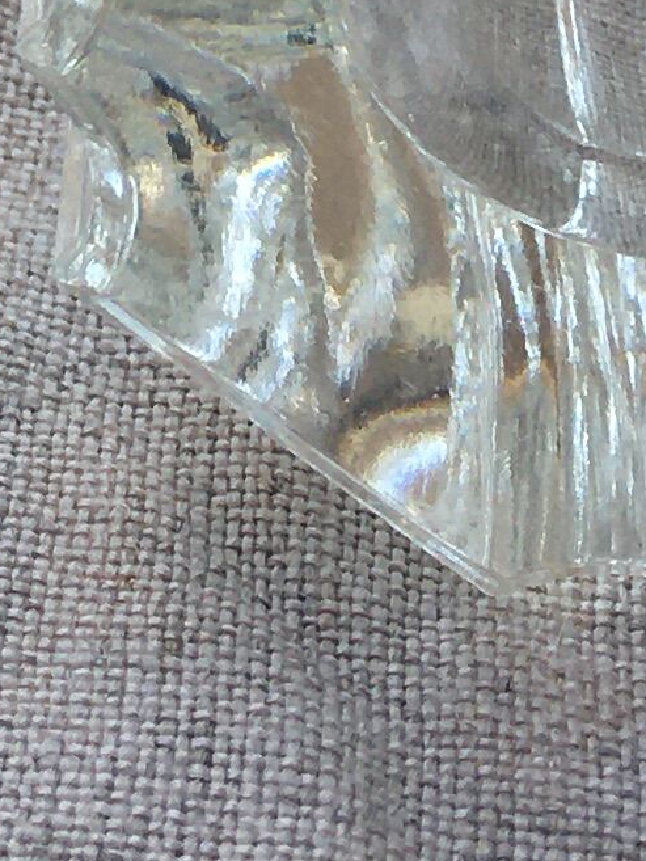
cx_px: -4
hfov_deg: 8.3
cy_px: -1020
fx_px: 4428
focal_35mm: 178
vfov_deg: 10.0
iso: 25
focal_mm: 4.15
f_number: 2.2
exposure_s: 1/403
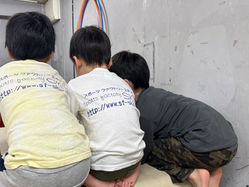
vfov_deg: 44.0
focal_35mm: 32
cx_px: 107
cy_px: 112
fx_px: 230
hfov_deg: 56.6
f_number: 1.6
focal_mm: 5.1
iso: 80
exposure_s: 1/120
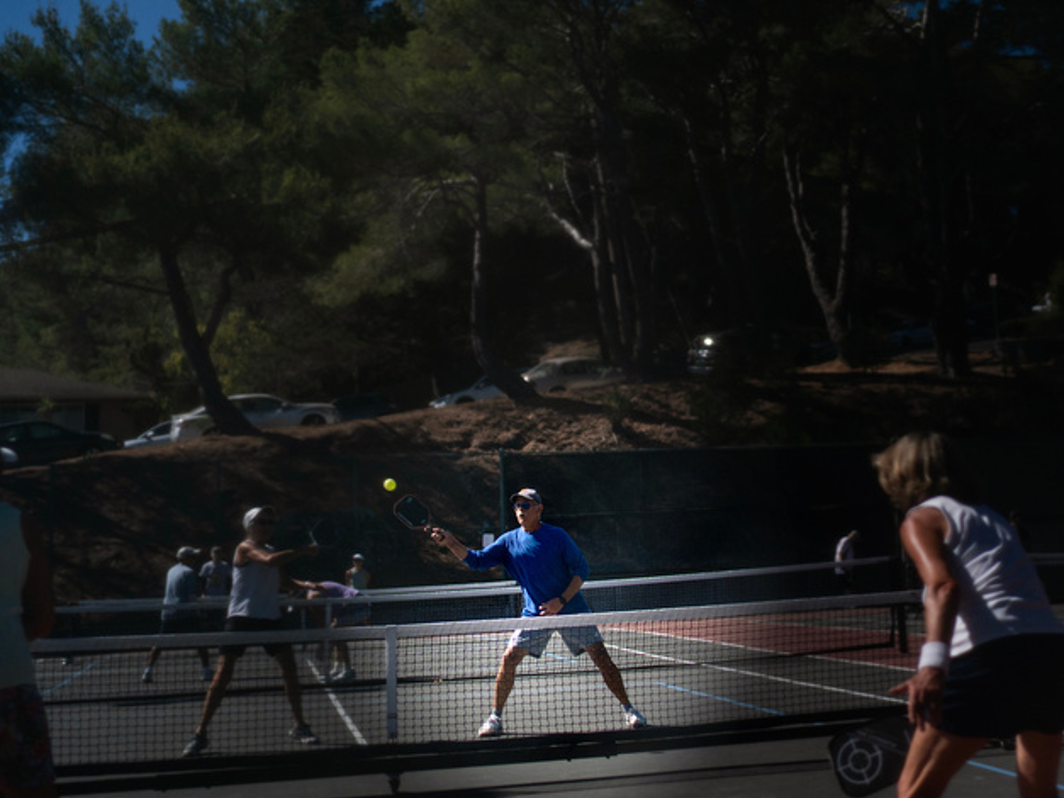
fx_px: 1690
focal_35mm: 55
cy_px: 295
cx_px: 721
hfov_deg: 34.6
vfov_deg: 26.5
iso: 250
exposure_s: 1/16000
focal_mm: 35
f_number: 1.4
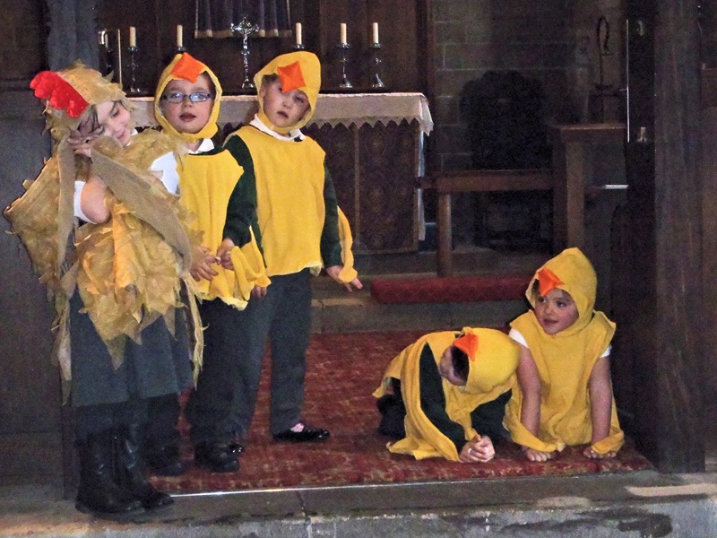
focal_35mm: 65
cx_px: 358
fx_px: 1346
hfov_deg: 29.8
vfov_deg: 22.6
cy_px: 269
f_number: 4.7
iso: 800
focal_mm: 11.76
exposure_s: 1/60
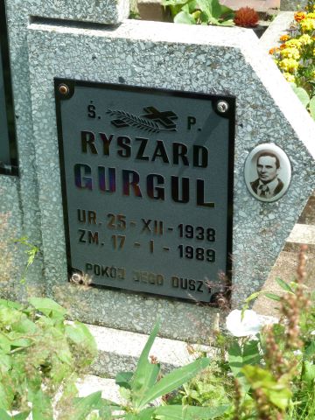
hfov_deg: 17.8
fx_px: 1007
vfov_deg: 23.6
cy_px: 210
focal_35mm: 83
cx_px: 158
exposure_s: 1/200
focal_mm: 13.7
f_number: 4.2
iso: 80
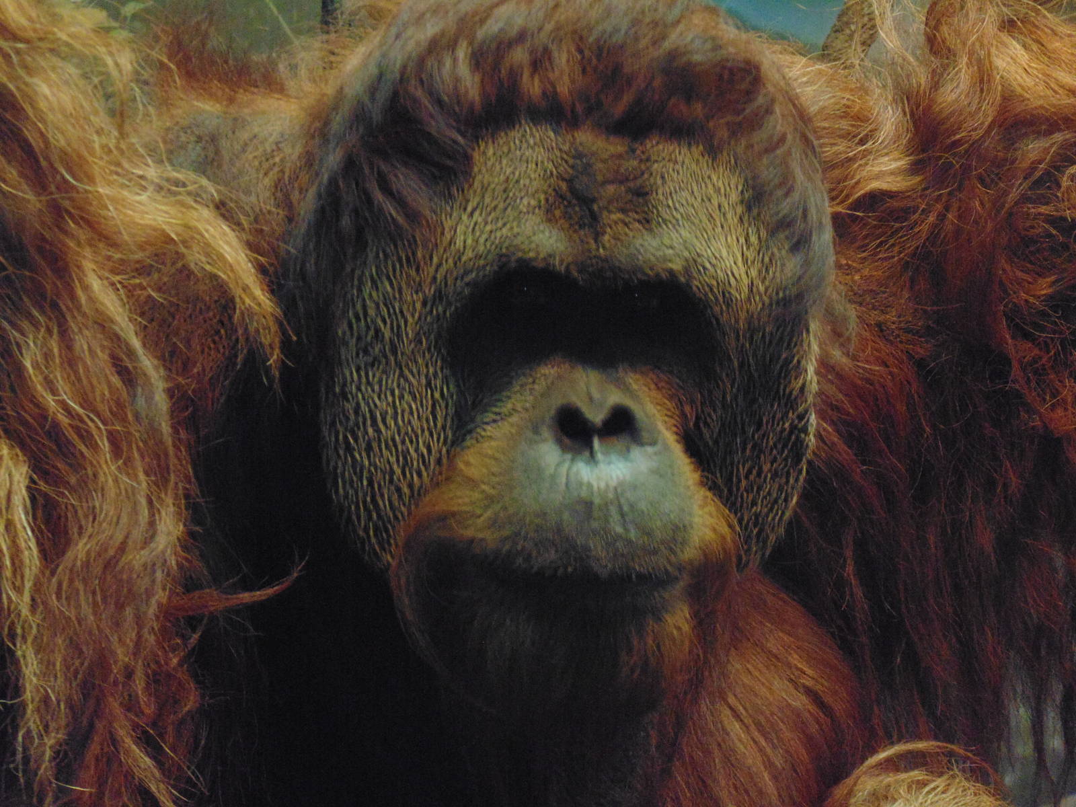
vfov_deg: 12.5
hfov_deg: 16.6
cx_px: 538
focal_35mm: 119
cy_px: 404
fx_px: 3699
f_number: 4.8
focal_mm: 21.3
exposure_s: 1/4
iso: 640
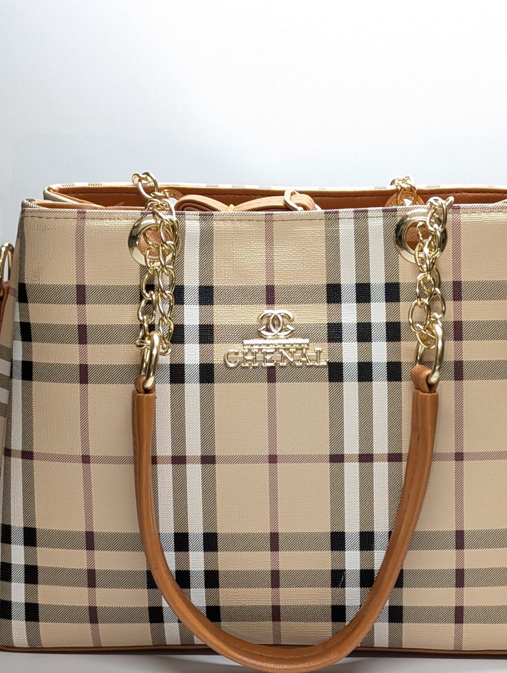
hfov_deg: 18.0
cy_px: 452
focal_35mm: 82
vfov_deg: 23.7
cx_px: 293
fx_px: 1597
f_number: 1.68
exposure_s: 1/79.3
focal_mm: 6.9
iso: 243
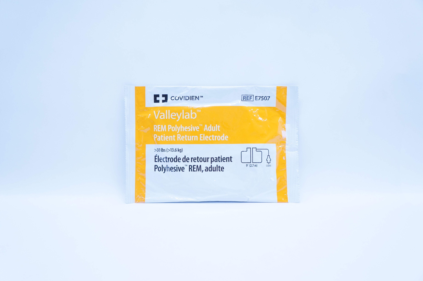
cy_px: 140
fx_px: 387
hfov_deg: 57.3
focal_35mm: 33
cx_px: 212
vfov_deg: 39.9
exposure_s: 1/160
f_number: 5
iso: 800
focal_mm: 22
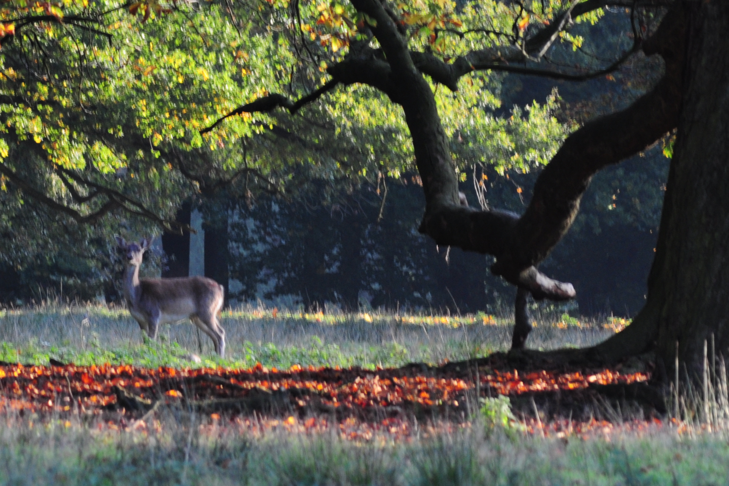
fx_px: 6075
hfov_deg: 6.9
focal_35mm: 300
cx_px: 364
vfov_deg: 4.6
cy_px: 243
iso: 400
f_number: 9
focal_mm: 200
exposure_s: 1/60
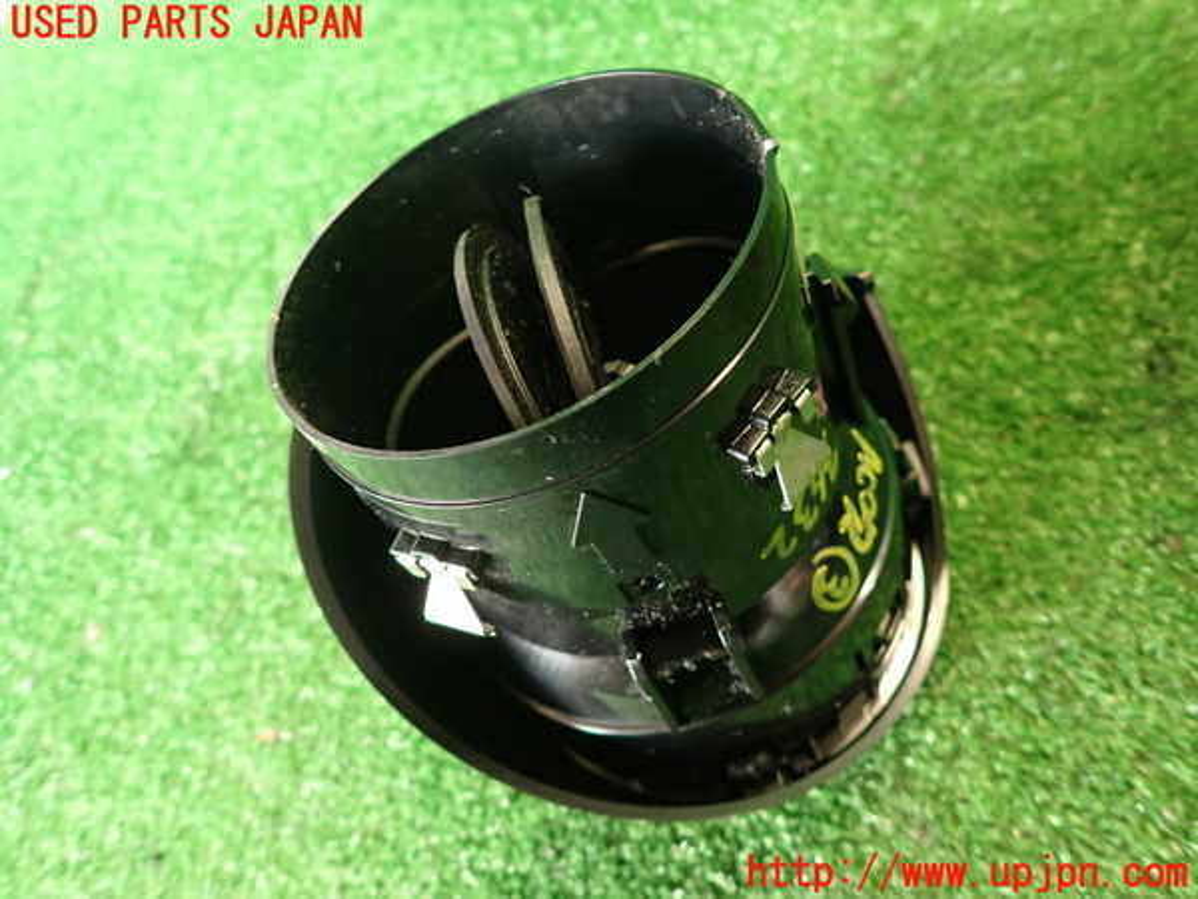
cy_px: 450
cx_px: 599
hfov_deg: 69.4
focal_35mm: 25
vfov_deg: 54.9
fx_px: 865
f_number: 2
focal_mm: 4.5
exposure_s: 1/30
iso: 320
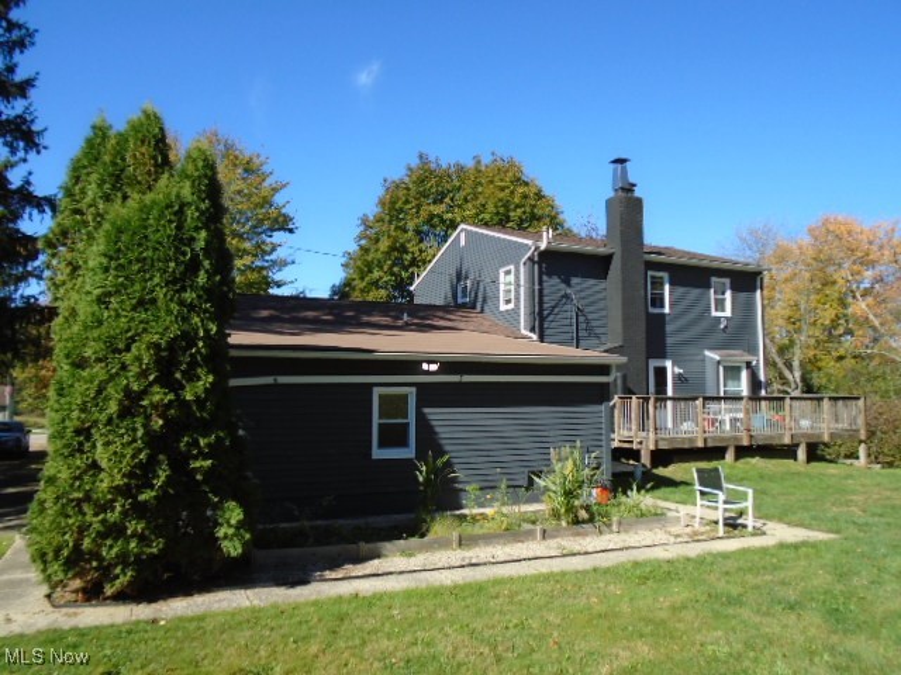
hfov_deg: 67.3
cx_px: 450
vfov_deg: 53.1
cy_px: 338
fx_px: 677
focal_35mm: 26
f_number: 3.2
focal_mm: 4.6
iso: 100
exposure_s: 1/640
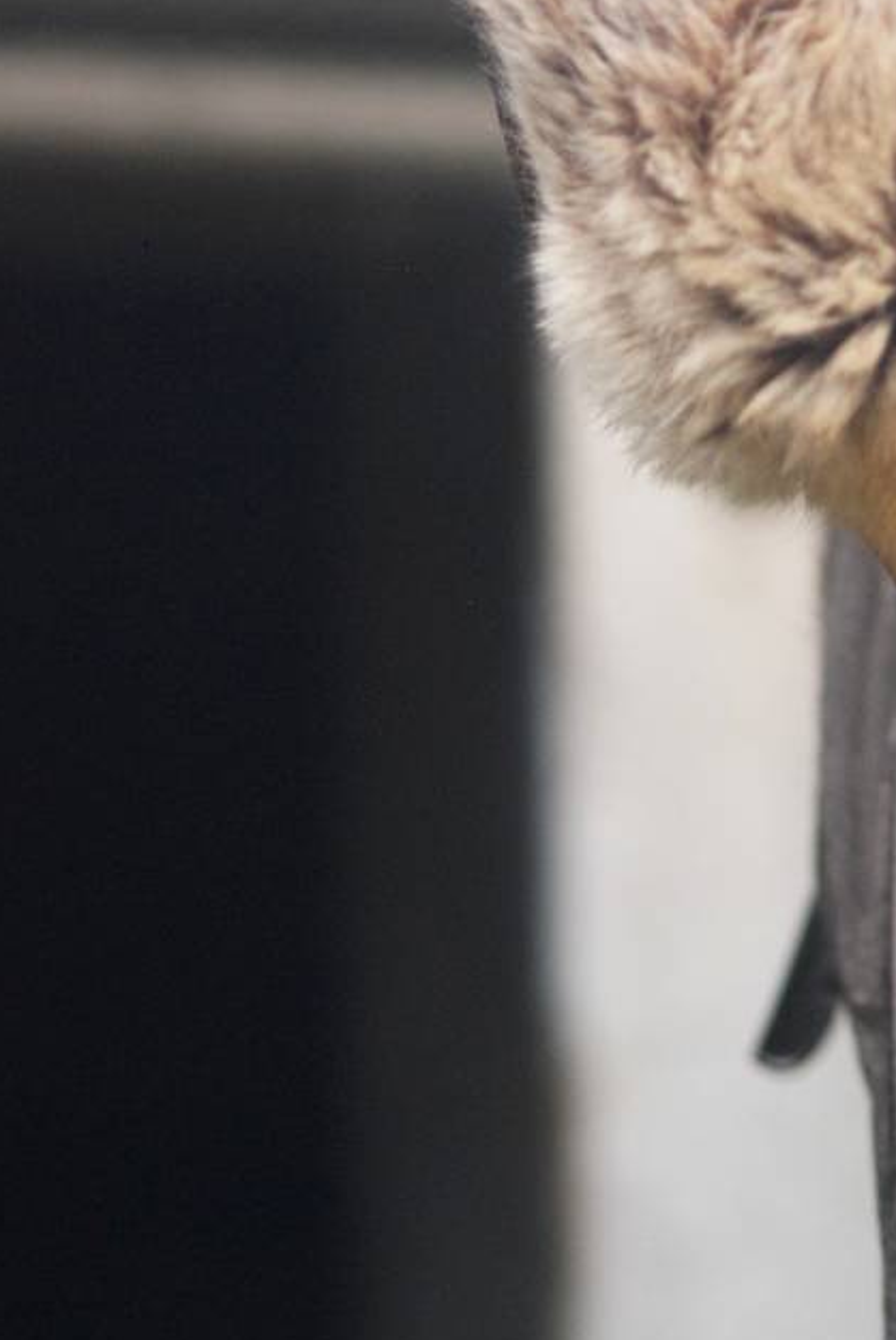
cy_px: 152
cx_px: 964
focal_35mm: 269
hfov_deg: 5.1
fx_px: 10020
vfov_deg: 7.6
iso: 400
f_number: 4
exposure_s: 1/200
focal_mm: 70
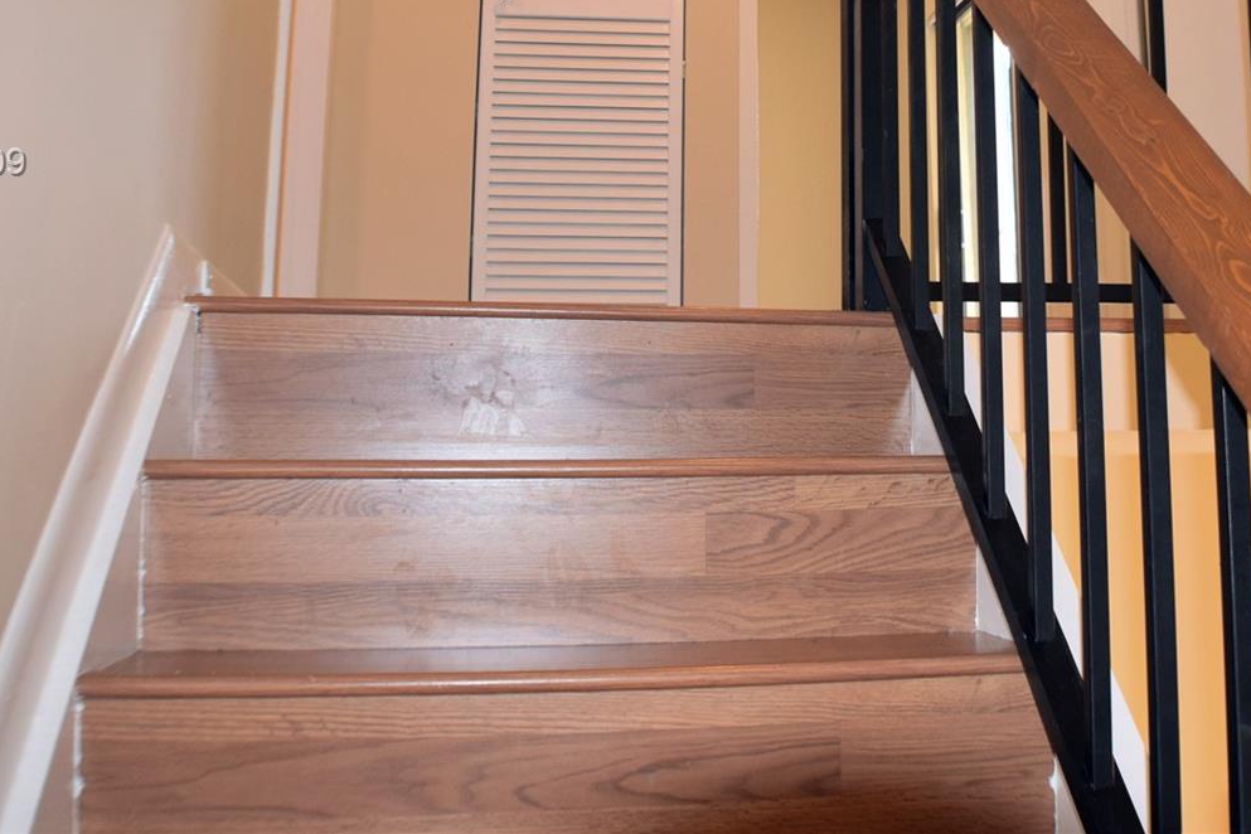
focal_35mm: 58
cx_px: 842
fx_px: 2015
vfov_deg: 23.0
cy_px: 164
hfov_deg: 34.1
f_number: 4.5
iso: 800
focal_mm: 24
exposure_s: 1/80
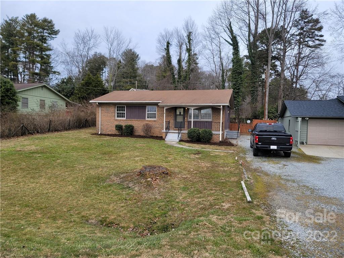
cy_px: 129
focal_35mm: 25
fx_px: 248
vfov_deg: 54.9
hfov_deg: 69.4
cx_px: 172
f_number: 1.8
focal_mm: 7
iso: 20
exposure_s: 1/519
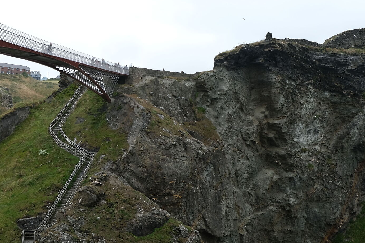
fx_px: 476
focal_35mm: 47
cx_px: 97
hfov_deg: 40.9
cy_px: 140
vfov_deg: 28.6
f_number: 2.8
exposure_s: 1/250
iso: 160
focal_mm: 18
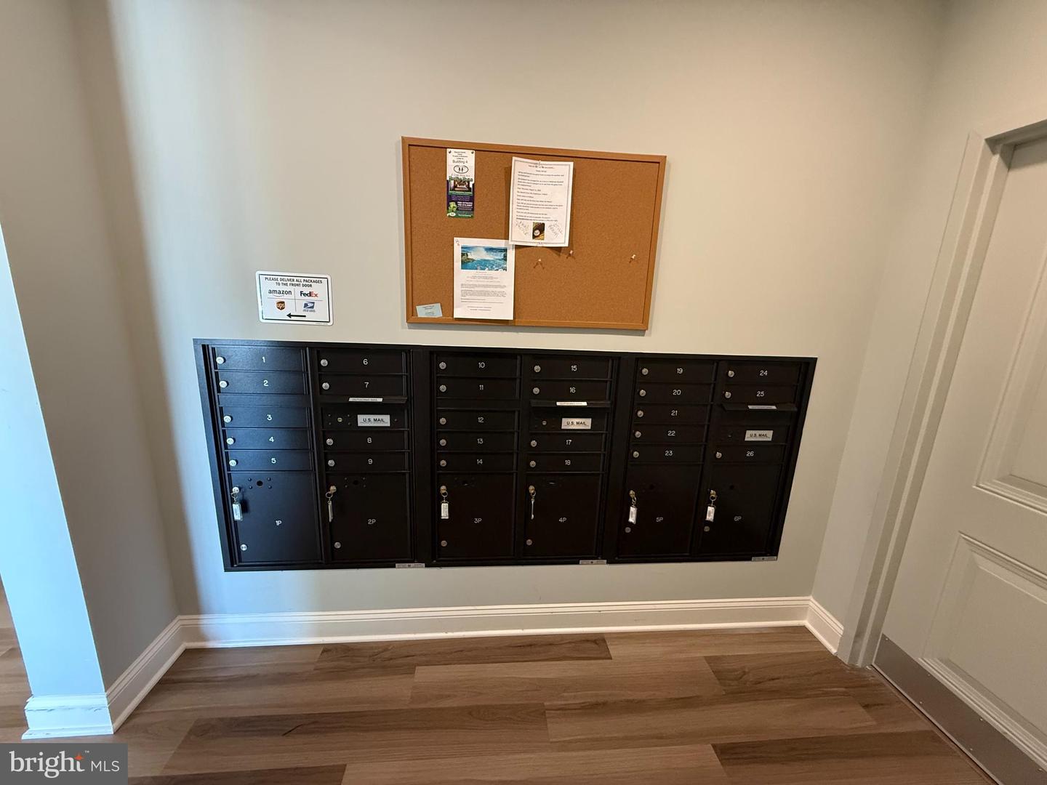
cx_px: 524
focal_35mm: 14
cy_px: 392
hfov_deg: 102.1
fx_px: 423
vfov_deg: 85.7
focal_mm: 2.22
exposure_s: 1/60
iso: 500
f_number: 2.2
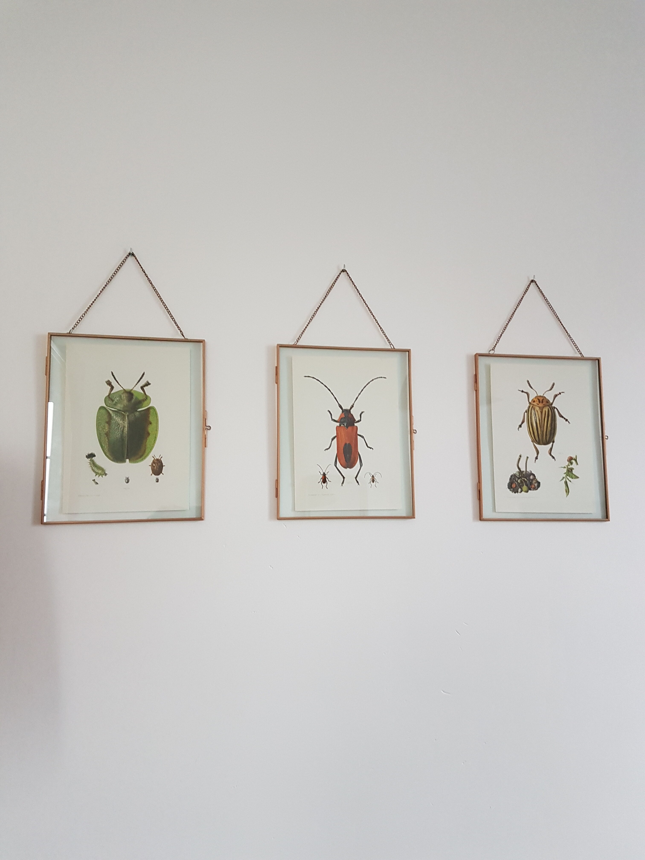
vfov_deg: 67.3
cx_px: 322
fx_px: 646
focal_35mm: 26
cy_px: 430
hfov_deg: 53.1
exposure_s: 1/15
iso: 200
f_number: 1.7
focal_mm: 4.2
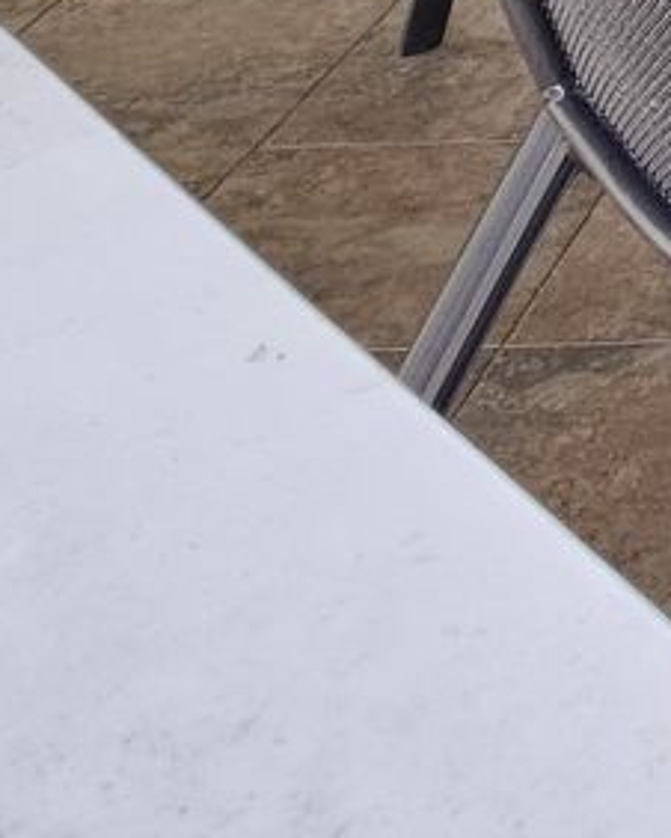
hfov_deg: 12.2
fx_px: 2281
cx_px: 1746
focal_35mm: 92
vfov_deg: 15.2
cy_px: -993
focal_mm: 2.2
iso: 64
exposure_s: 1/100
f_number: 2.2
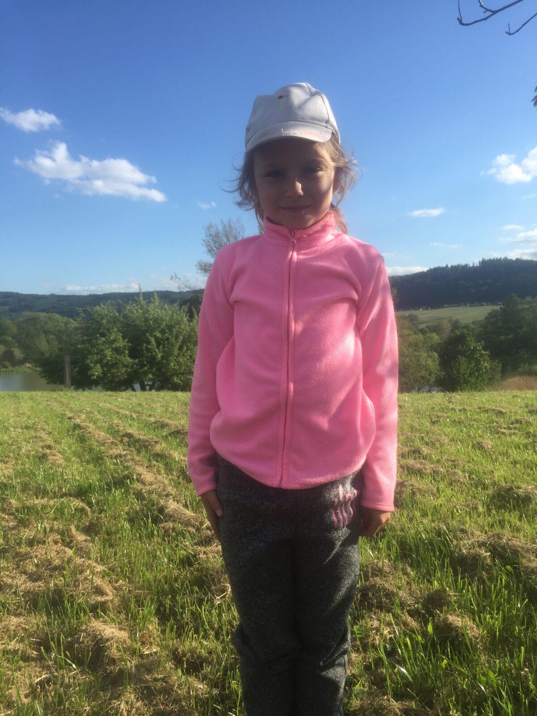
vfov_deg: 61.7
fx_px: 600
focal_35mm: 29
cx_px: 268
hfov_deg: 48.2
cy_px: 358
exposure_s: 1/1199
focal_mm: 4.15
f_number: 2.2
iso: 32
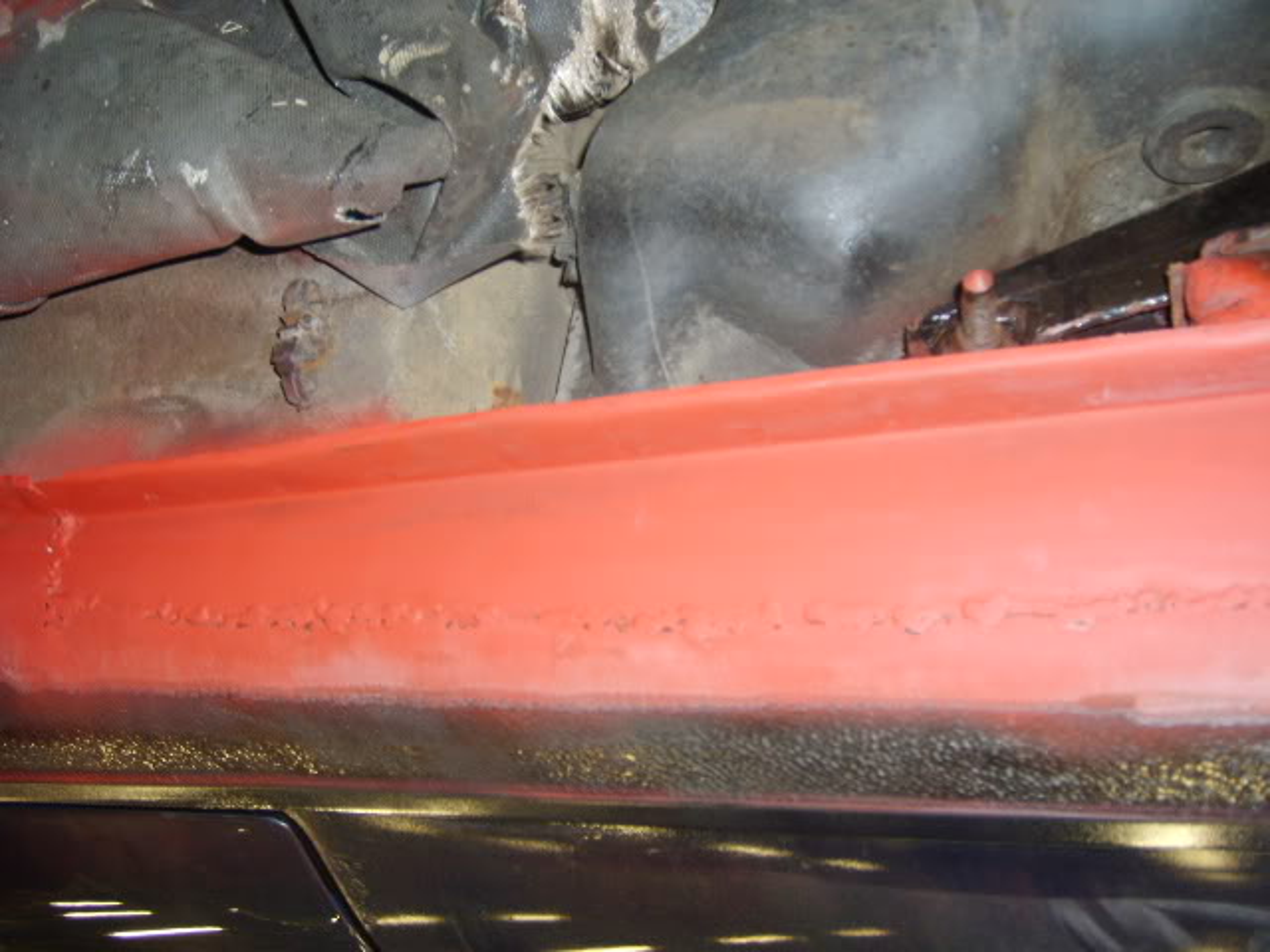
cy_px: 476
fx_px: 1284
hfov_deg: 52.6
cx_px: 635
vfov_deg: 40.7
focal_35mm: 35
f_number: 2.8
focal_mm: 5.8
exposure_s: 1/45
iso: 100
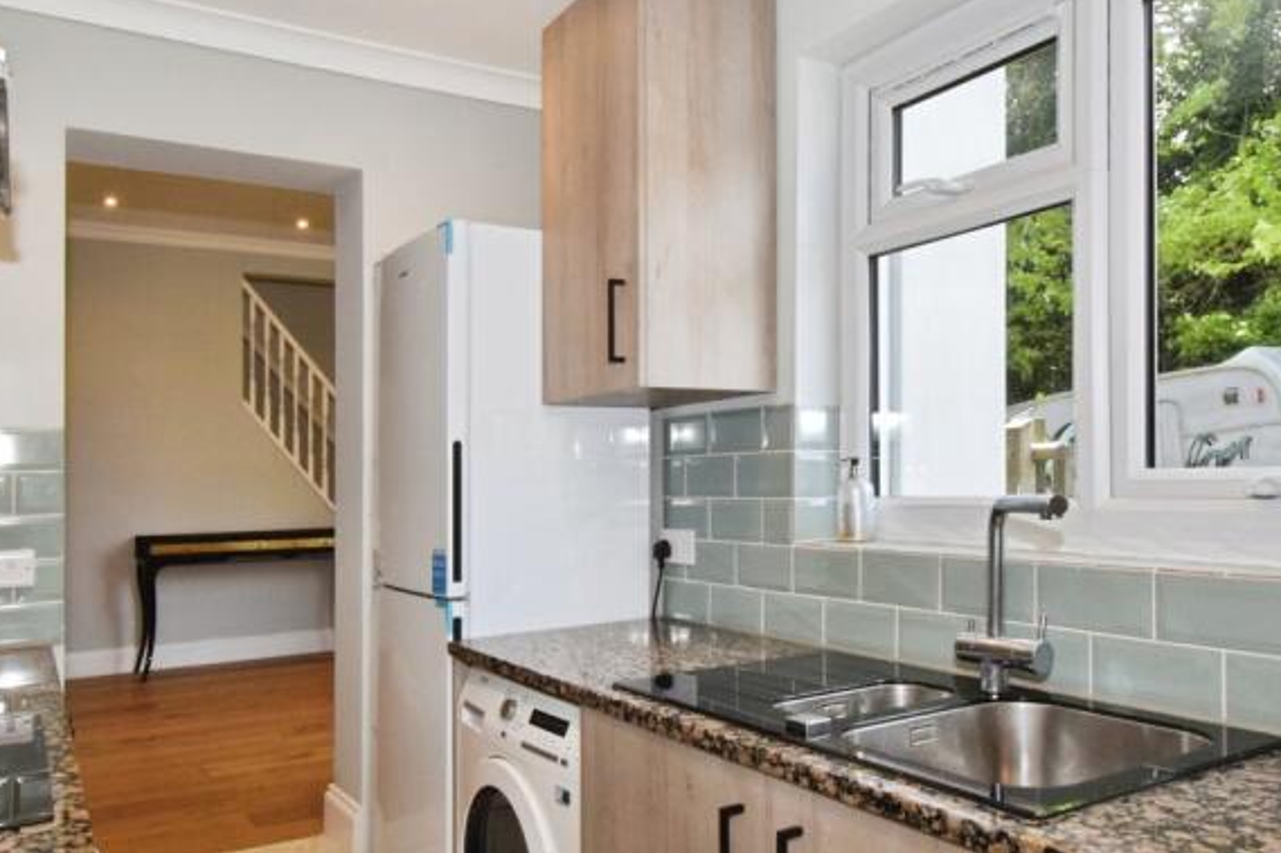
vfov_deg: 47.8
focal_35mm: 27
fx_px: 960
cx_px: 633
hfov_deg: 67.4
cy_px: 472
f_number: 14
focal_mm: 10
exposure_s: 1/60
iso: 1000
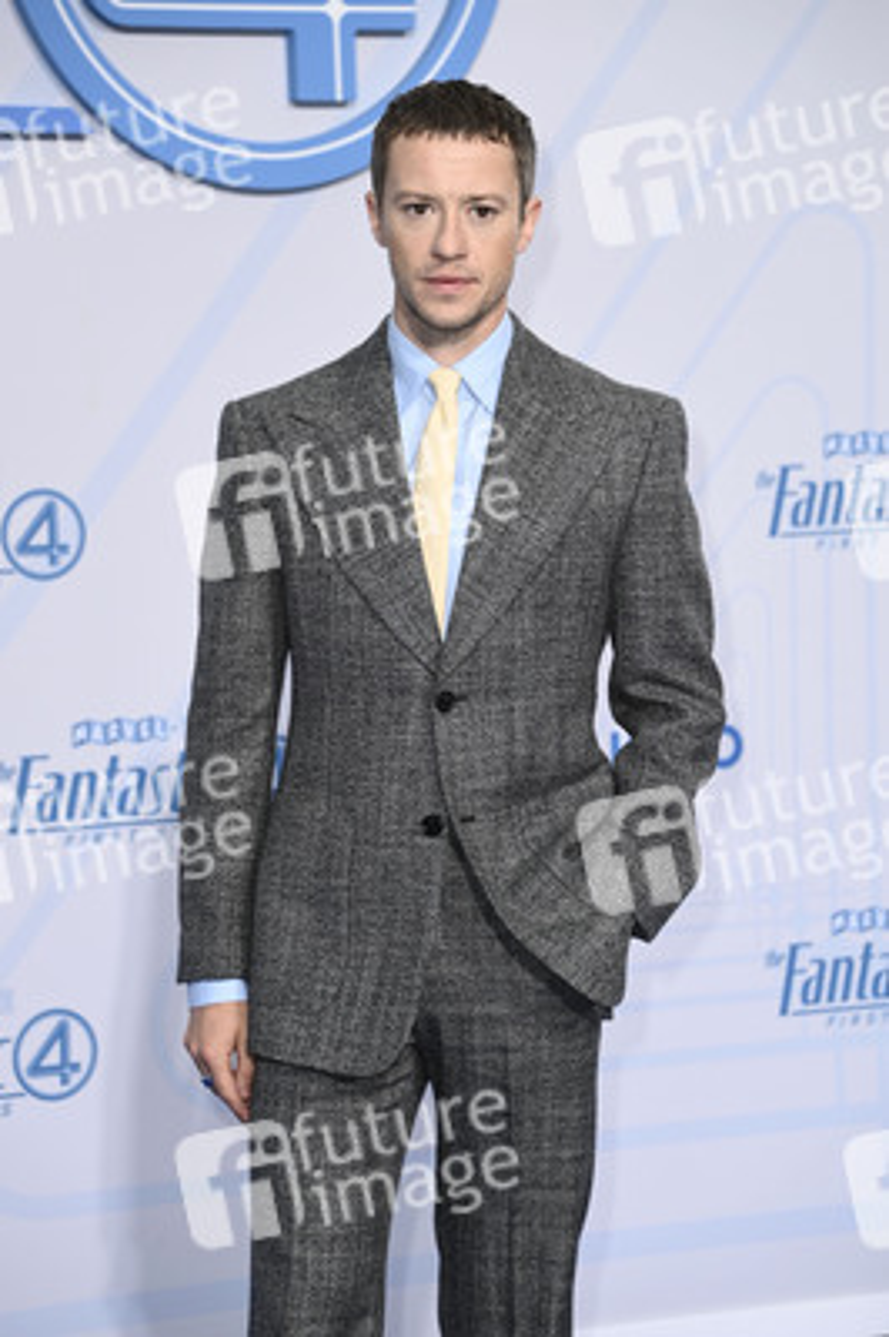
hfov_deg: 10.1
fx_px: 5009
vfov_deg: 15.2
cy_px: 668
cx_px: 444
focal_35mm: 135
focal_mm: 135
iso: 400
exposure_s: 1/200
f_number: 5.6
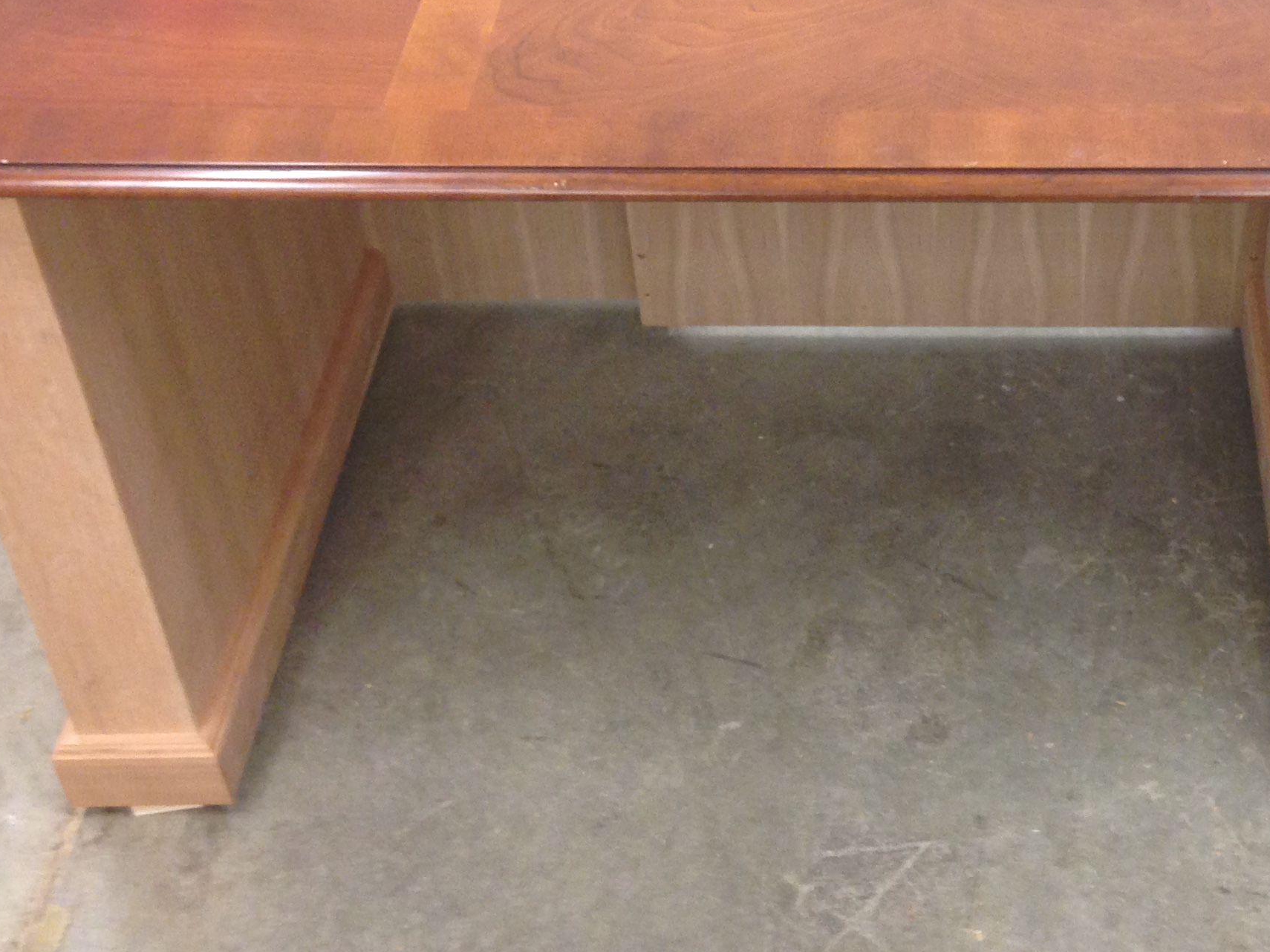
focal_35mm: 63
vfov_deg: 22.9
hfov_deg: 30.1
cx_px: 990
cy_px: 188
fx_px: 2311
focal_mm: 4.12
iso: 125
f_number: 2.4
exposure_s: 1/20
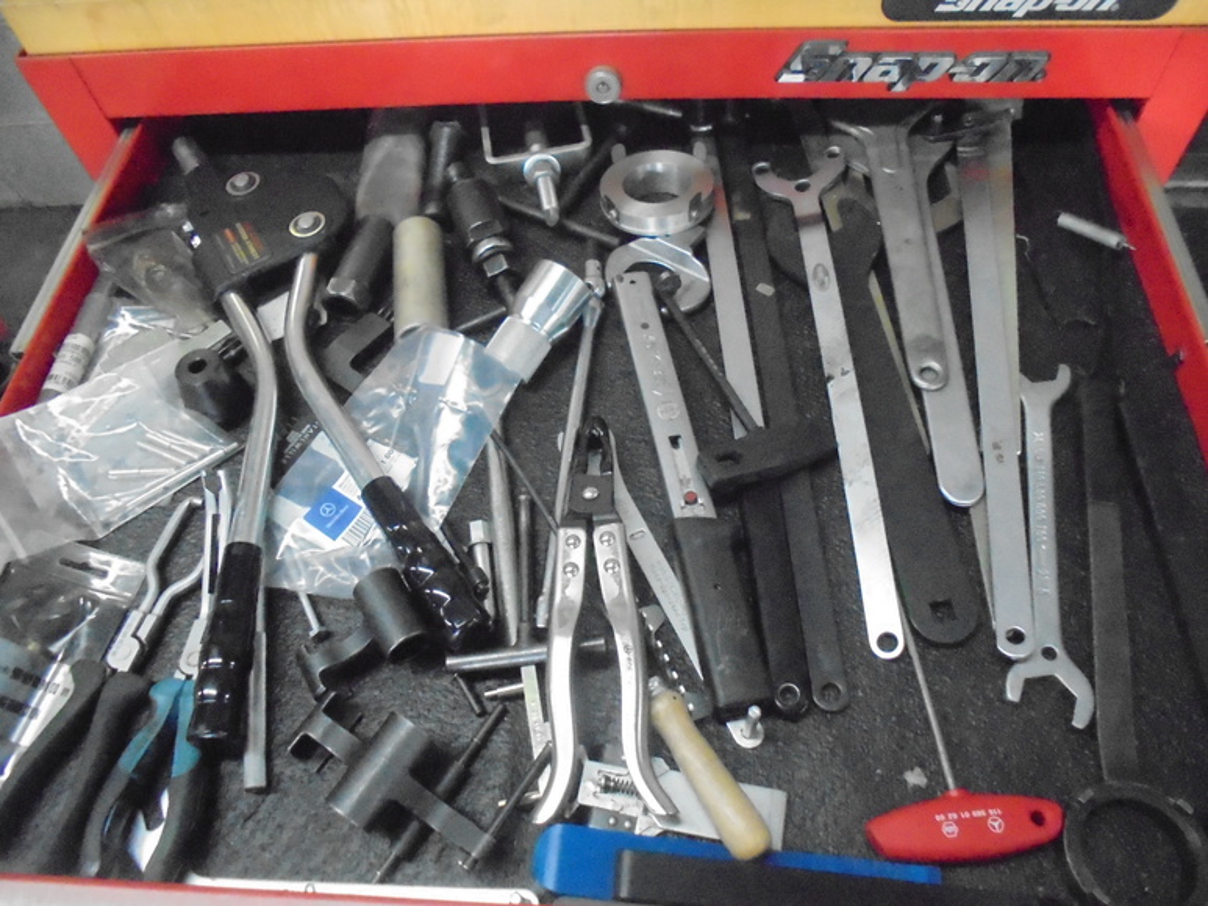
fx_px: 907
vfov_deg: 53.1
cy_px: 453
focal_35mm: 26
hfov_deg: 67.3
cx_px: 604
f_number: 3.5
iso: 1600
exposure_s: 1/50
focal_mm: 4.6
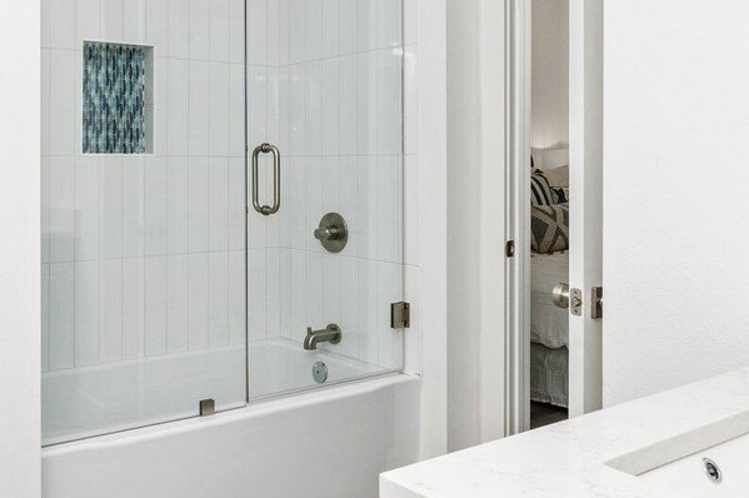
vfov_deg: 36.6
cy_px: 193
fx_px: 748
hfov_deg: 50.6
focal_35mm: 36
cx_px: 174
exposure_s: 1/200
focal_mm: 14
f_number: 9
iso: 320
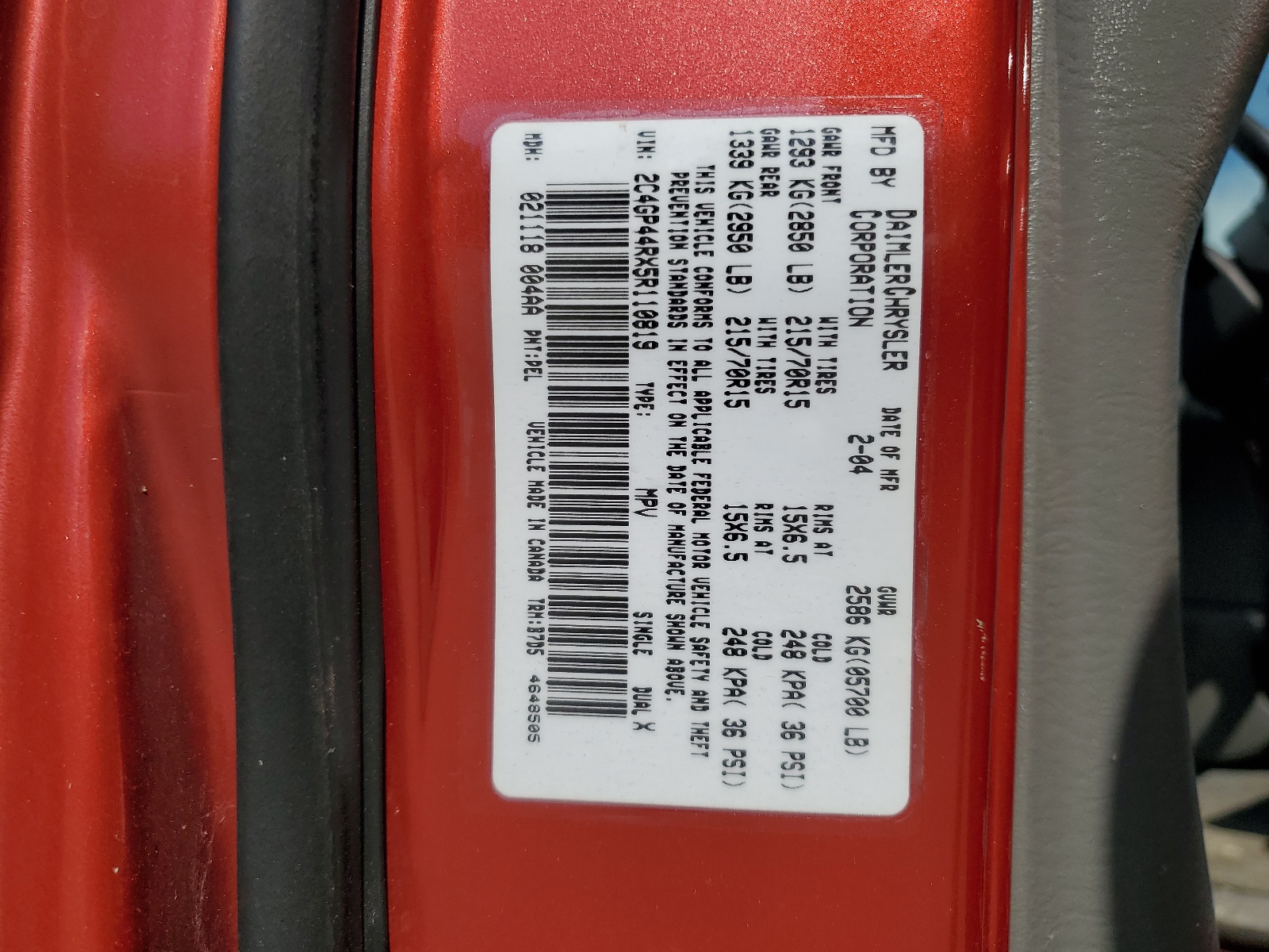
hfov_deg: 67.3
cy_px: 476
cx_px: 634
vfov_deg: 53.1
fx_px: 953
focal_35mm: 26
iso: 50
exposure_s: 1/10000
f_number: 1.5
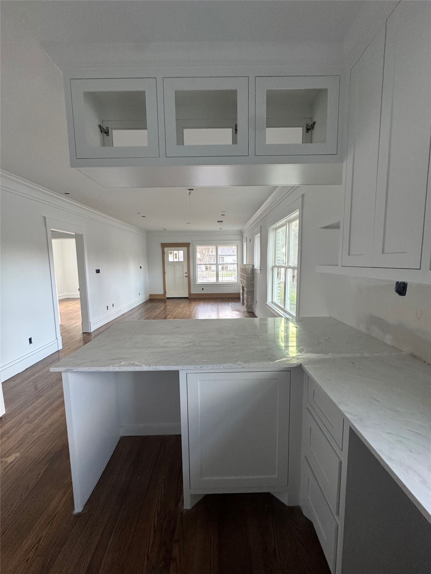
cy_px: 287
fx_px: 232
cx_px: 216
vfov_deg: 102.1
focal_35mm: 14
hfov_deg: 85.7
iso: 320
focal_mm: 2.22
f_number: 2.2
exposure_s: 1/99
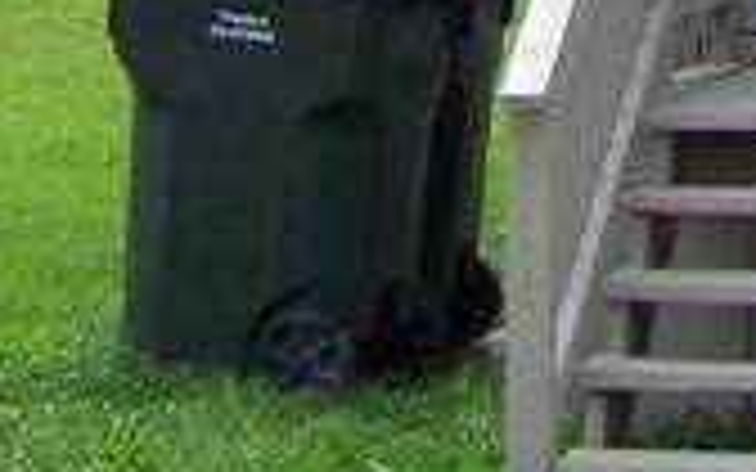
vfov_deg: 5.1
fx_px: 5048
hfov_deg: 8.3
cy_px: -809
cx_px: 1256
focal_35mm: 245
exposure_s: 1/500
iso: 64
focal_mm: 6.3
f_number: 2.8
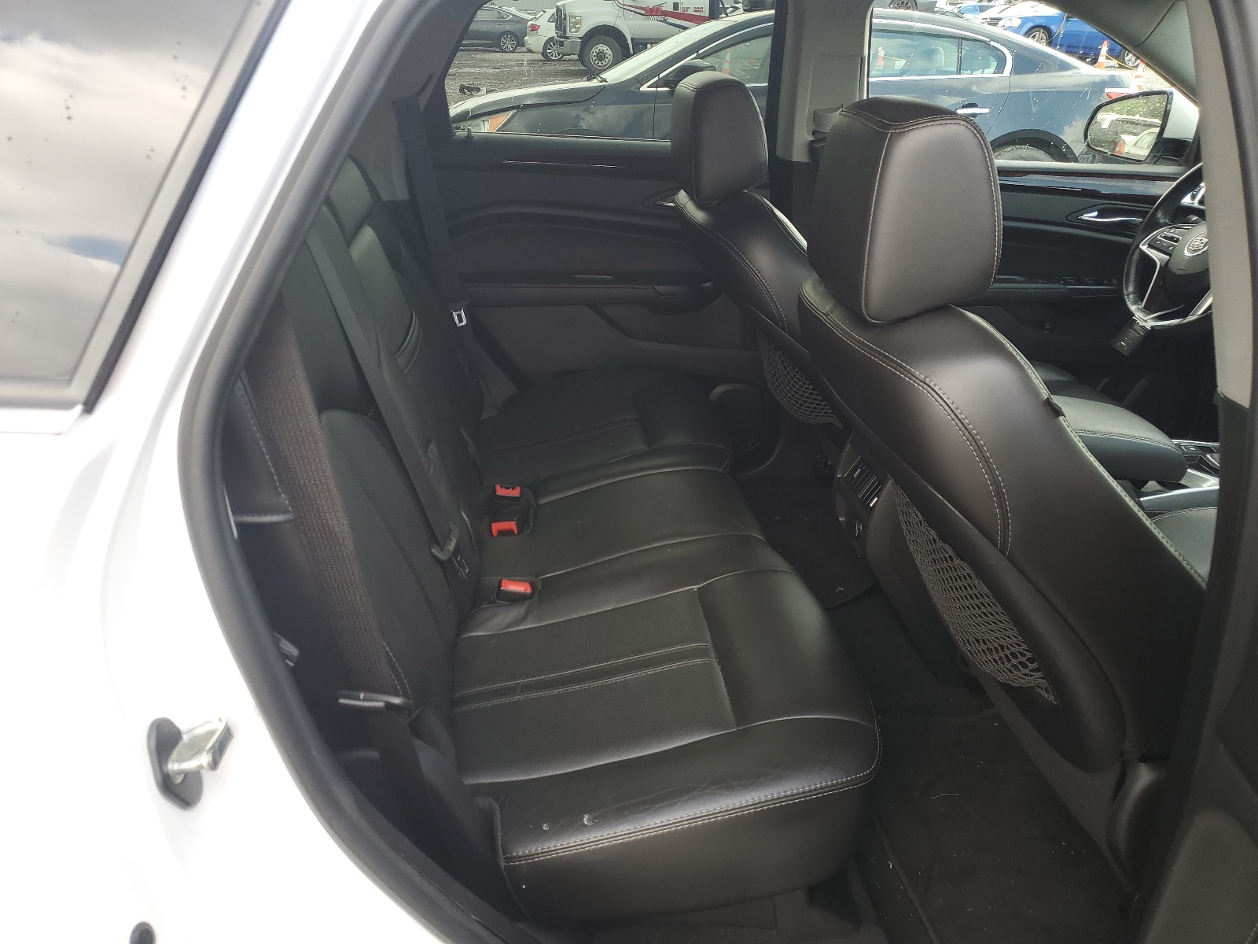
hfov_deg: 67.3
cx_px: 629
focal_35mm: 26
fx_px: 945
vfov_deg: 53.1
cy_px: 472
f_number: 1.5
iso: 50
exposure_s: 1/222
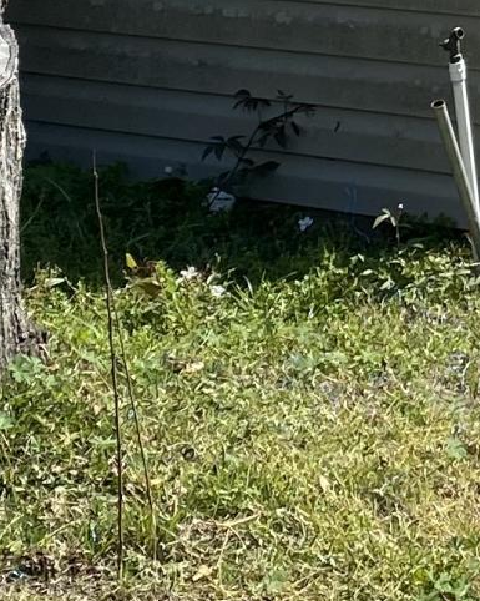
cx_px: 782
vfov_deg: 11.7
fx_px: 2808
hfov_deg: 9.4
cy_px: -296
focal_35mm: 158
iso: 32
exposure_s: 1/2415
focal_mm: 4.25
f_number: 1.8
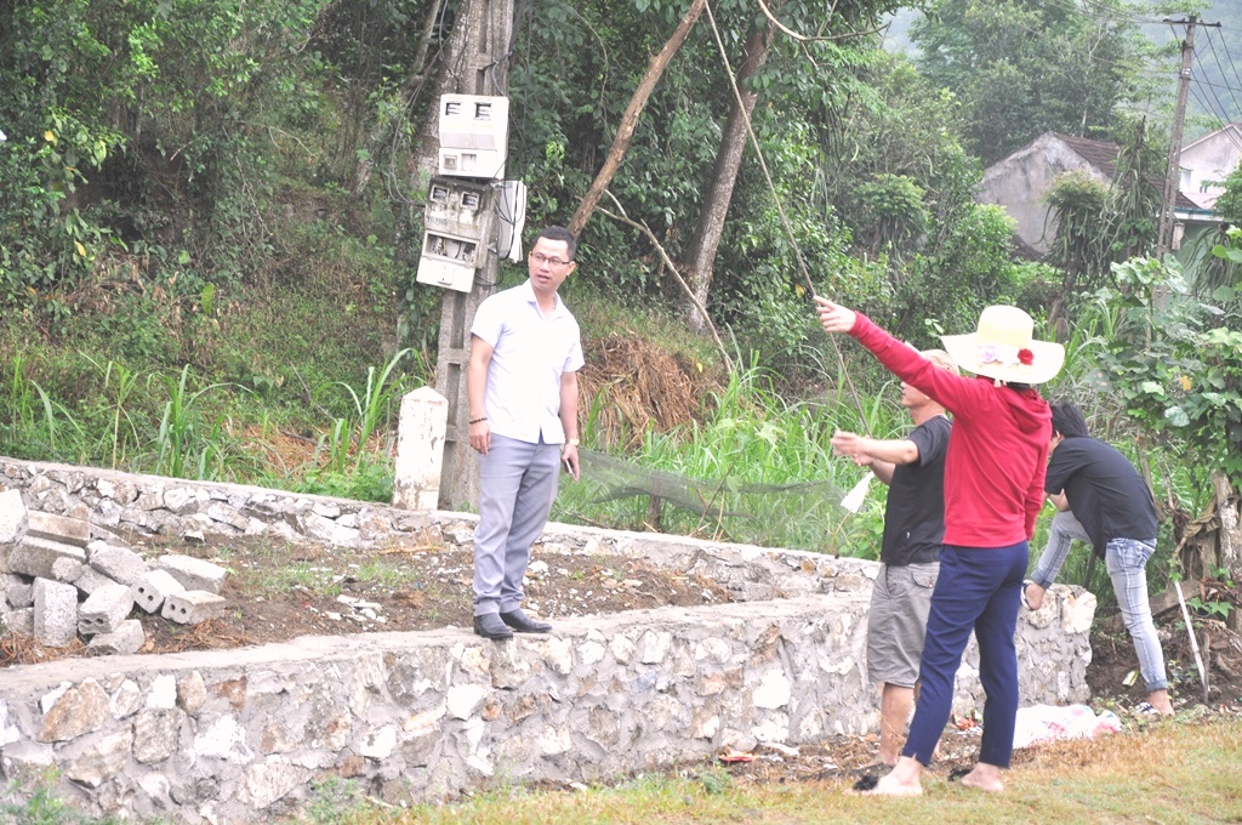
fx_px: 3618
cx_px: 621
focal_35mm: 105
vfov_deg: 13.0
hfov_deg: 19.5
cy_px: 412
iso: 400
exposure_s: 1/125
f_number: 5.3
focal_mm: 70
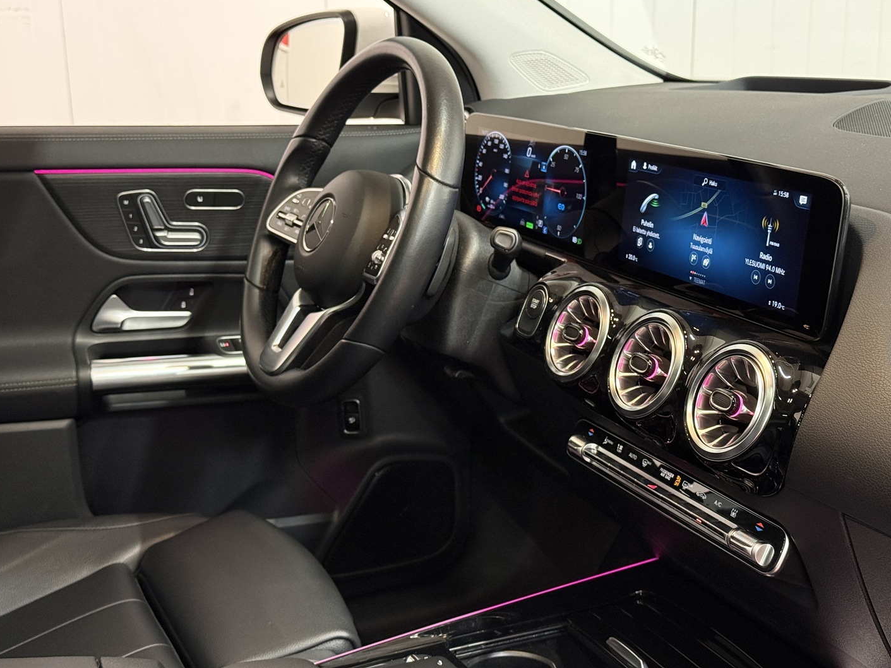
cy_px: 328
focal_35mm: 49
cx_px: 446
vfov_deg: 29.7
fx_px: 1261
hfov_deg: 38.9
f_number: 1.78
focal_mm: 6.76
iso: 400
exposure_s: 1/40
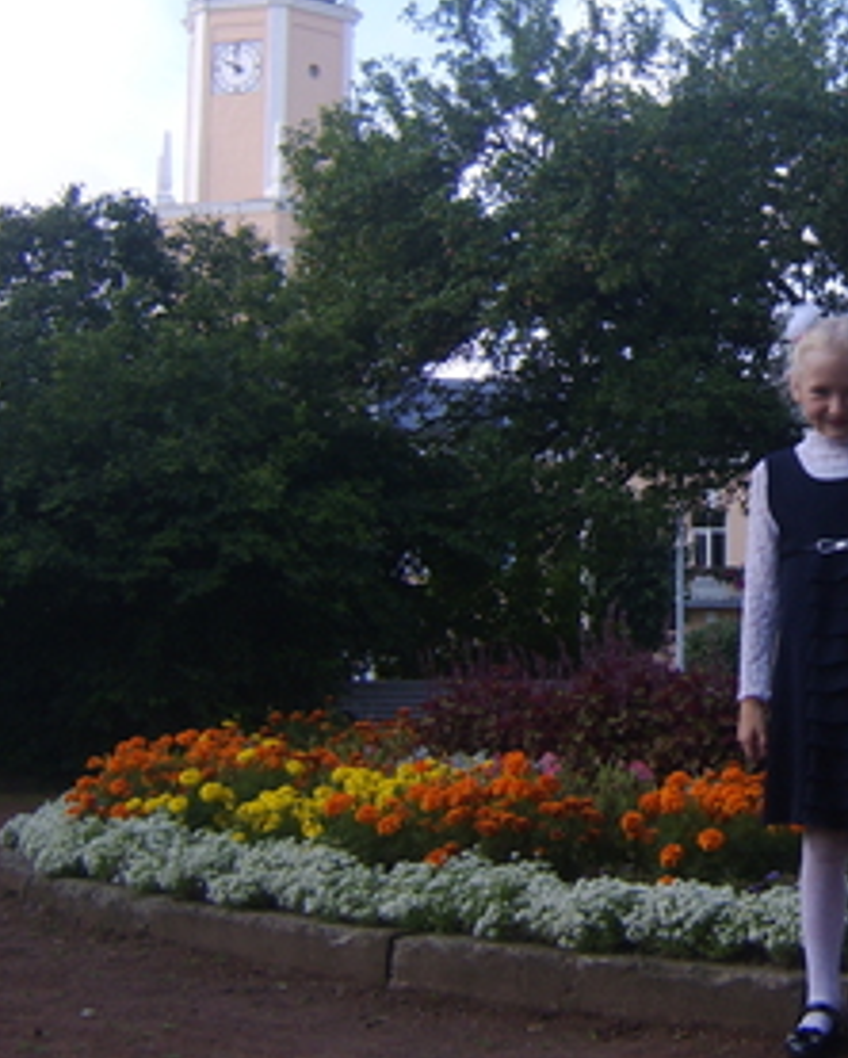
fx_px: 1880
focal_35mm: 60
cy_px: 388
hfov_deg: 24.3
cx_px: 848
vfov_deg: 31.3
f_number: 6.7
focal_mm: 8.13
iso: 71
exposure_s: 1/500
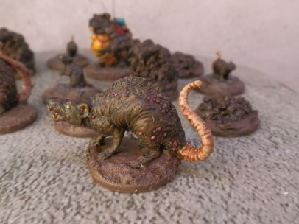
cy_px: 85
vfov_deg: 38.4
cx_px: 147
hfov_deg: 50.2
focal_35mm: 37
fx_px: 319
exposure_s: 1/100
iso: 400
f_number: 3.1
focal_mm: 5
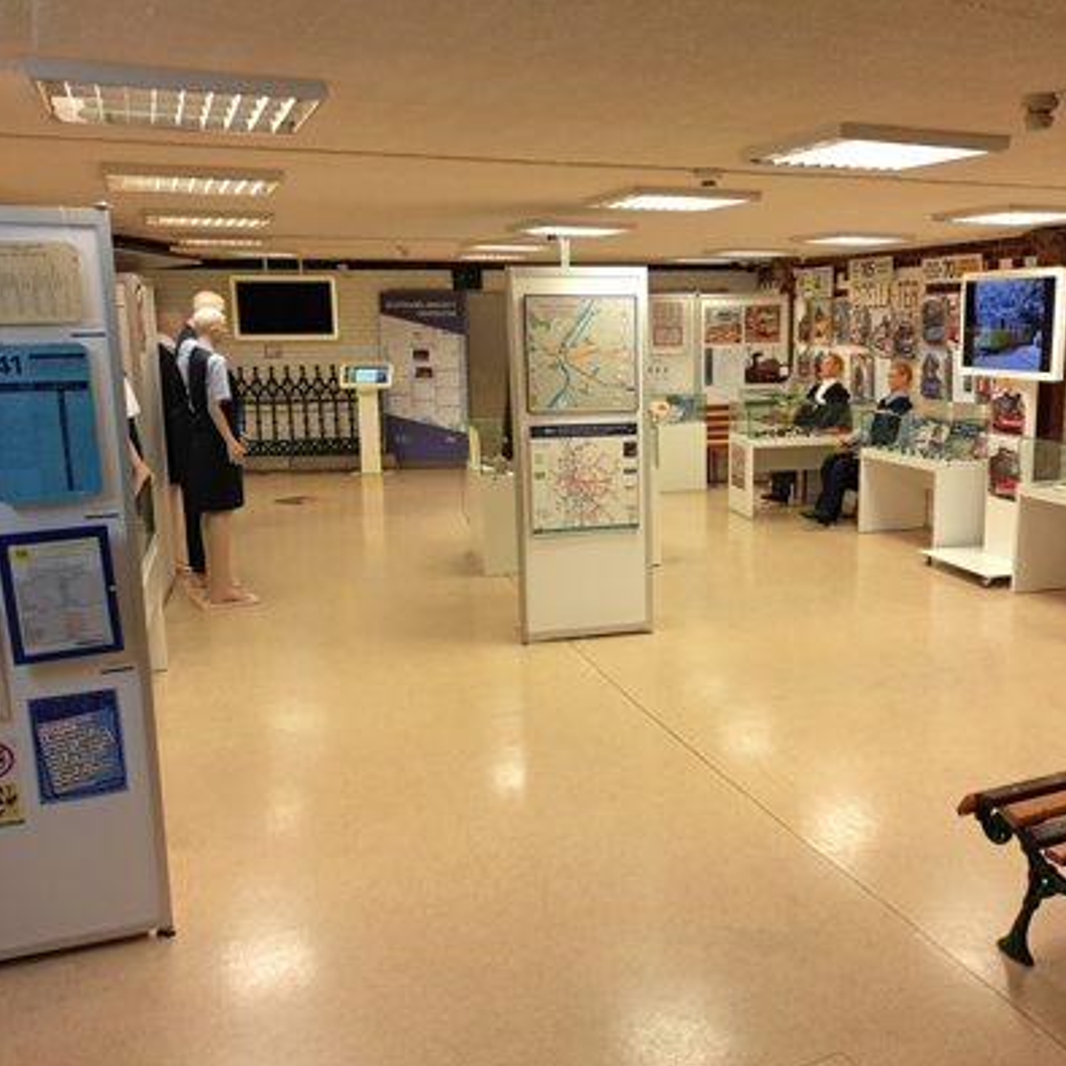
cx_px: 671
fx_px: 1289
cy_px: 534
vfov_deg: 44.9
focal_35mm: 37
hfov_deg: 44.5
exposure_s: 1/33
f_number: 2.2
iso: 125
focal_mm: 4.73
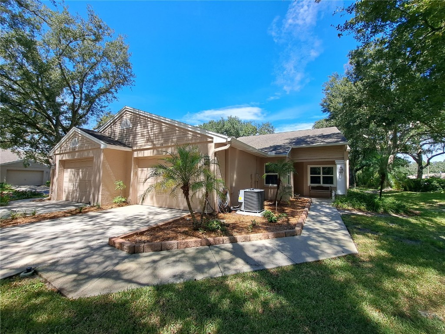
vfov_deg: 89.9
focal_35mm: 13
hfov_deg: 106.2
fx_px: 167
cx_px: 222
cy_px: 167
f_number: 2.2
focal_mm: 1.74
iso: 50
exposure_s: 1/699
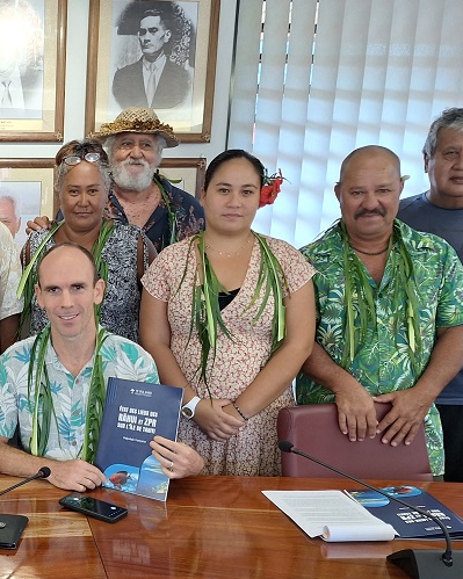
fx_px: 771
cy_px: 378
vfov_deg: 40.7
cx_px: -26
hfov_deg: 30.5
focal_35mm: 45
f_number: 1.8
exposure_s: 1/50
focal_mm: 5.54
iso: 80
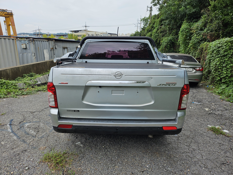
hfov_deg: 71.6
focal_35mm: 24
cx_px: 116
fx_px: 162
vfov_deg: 56.8
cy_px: 88
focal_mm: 5
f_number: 1.8
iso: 50
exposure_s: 1/1761
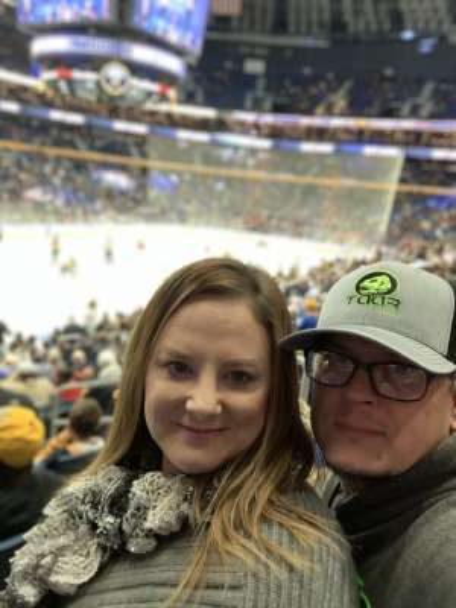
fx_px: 562
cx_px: 228
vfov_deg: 56.8
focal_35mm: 32
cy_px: 304
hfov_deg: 44.2
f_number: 2.2
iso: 250
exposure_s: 1/40
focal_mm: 2.87
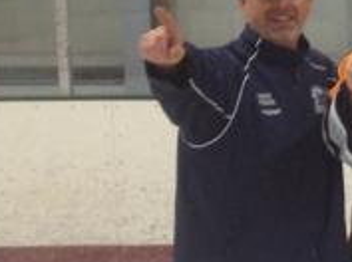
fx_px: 2060
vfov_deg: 7.3
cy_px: 200
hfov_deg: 8.5
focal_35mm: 203
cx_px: 959
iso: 64
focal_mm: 4.28
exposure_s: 1/20
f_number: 2.4
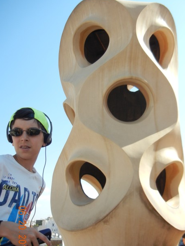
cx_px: 115
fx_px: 271
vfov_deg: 48.7
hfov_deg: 37.5
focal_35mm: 38
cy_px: 146
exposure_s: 1/195
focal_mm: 5.4
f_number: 7
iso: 160
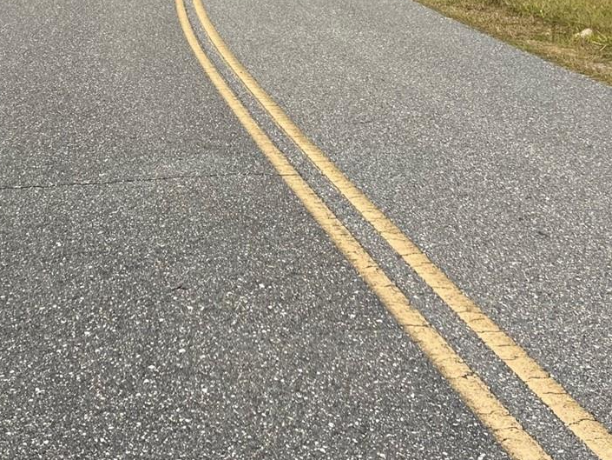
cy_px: -31
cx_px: 238
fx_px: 1043
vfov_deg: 23.5
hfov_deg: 32.6
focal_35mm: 59
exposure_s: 1/5319
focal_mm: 5.7
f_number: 1.5
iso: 50
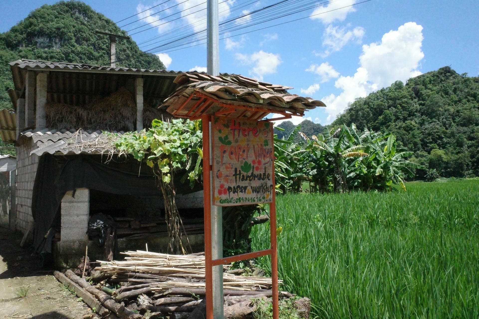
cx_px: 240
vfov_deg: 46.4
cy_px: 160
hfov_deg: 65.5
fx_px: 373
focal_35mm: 28
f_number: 16
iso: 6400
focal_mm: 18.3
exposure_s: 1/1600
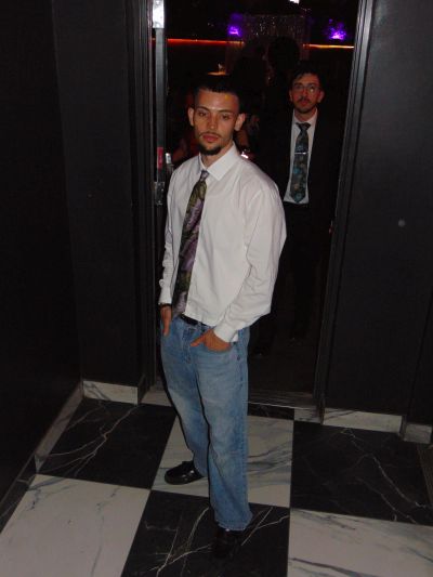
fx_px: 584
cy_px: 288
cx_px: 216
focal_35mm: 35
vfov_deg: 52.6
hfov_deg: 40.7
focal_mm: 6.3
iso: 200
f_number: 3.2
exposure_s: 1/50
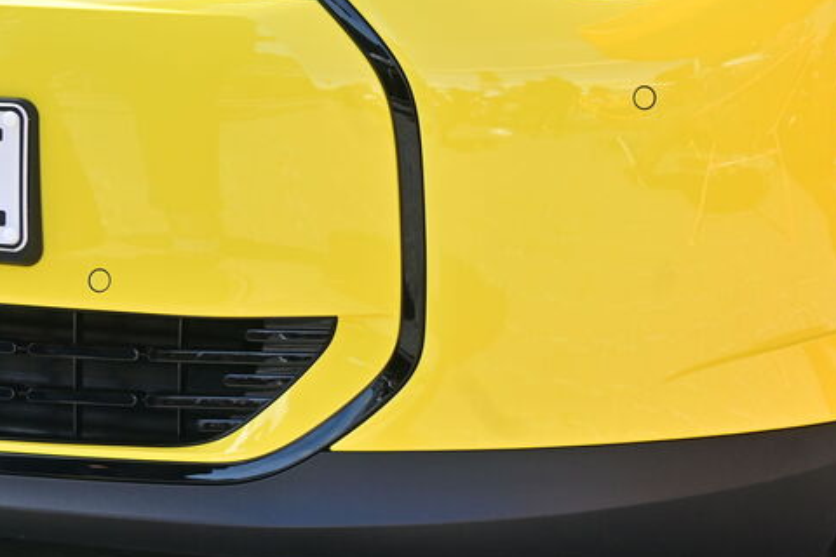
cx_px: 721
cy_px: 92
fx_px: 3274
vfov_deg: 9.7
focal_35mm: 141
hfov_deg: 14.4
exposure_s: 1/250
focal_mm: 47
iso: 250
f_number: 8
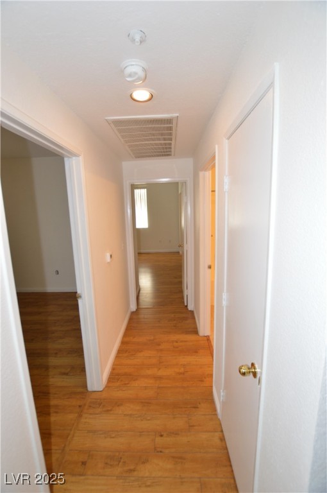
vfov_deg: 100.5
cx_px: 164
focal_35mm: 15
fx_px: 205
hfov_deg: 77.2
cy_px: 246
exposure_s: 1/80
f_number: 4.5
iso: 400
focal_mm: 10
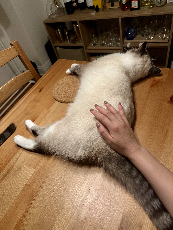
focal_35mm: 24
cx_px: 86
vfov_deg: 71.6
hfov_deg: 56.8
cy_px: 115
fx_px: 160
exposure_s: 1/60
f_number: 1.78
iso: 160
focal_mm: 6.86
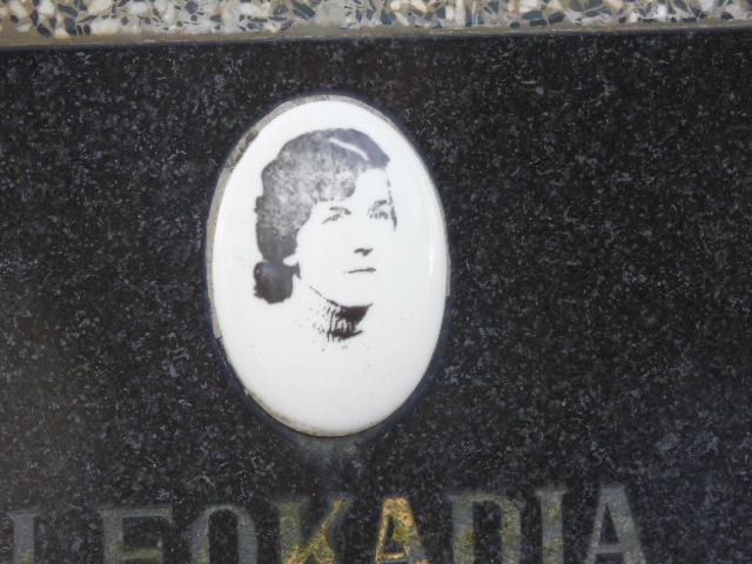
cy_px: 282
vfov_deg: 4.1
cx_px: 376
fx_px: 7886
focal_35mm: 363
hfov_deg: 5.5
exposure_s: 1/80
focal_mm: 65
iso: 400
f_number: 5.2
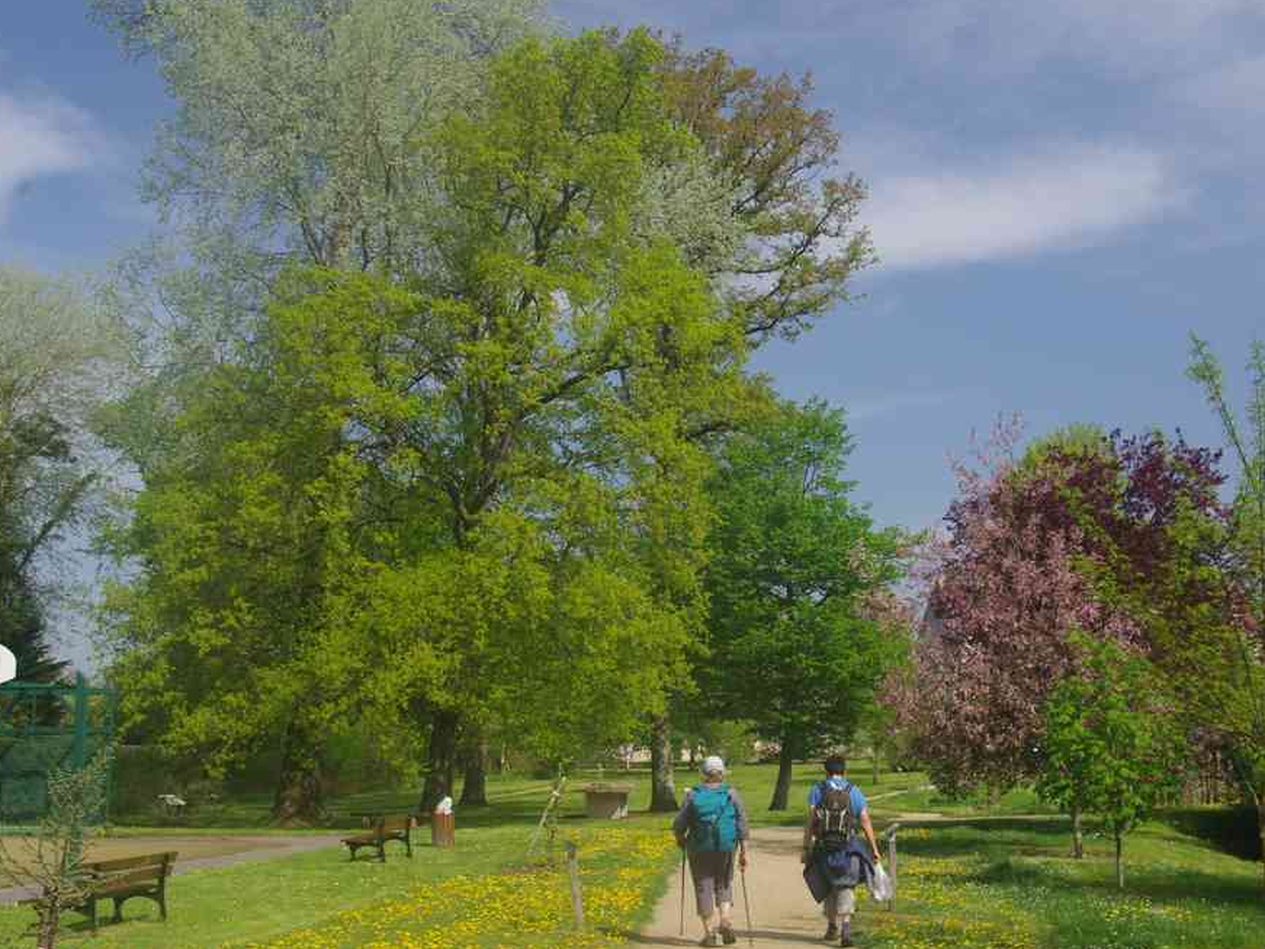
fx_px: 1571
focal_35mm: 43
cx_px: 715
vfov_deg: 33.6
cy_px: 475
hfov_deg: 43.8
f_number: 11
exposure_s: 1/80
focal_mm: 26
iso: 200
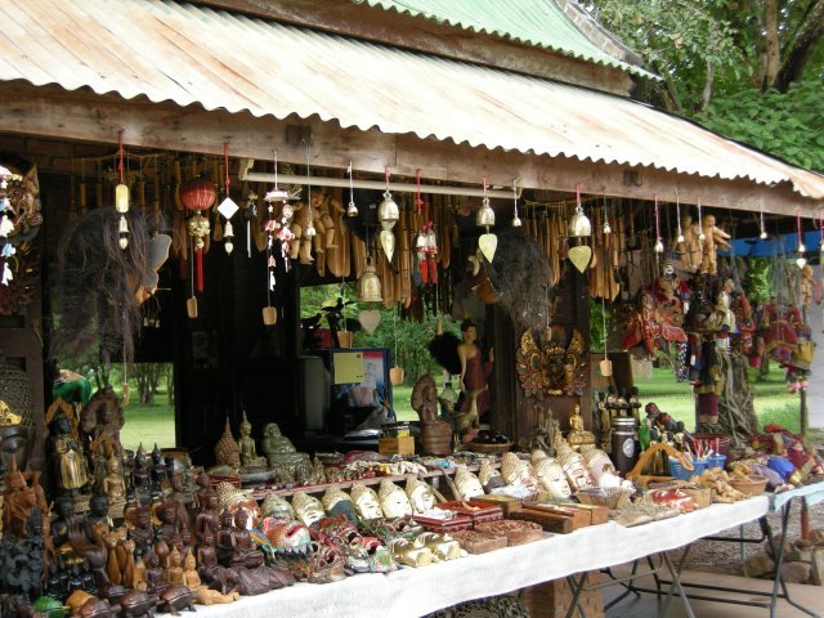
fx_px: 1143
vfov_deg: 30.3
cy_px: 309
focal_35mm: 48
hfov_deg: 39.7
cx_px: 412
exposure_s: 1/69
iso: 64
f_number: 3.1
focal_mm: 10.1
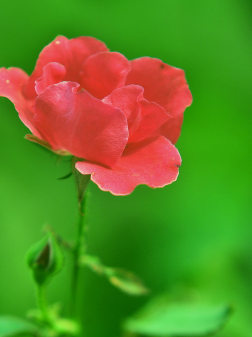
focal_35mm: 416
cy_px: 204
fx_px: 4042
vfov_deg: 4.8
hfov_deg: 3.6
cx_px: 94
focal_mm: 200
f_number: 4
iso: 200
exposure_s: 1/800
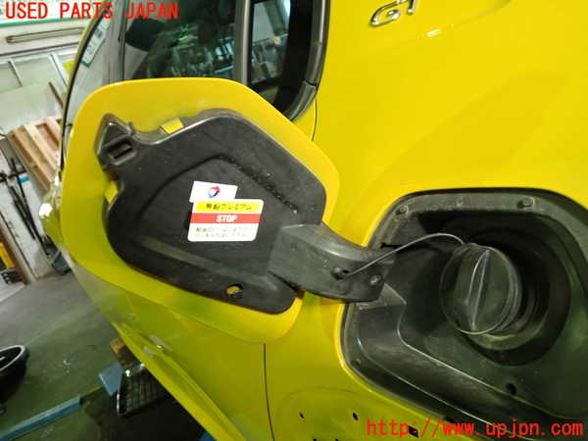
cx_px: 294
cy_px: 220
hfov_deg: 60.0
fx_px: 510
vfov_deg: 46.8
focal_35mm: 30
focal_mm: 5.4
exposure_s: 1/30
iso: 320
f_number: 2.3
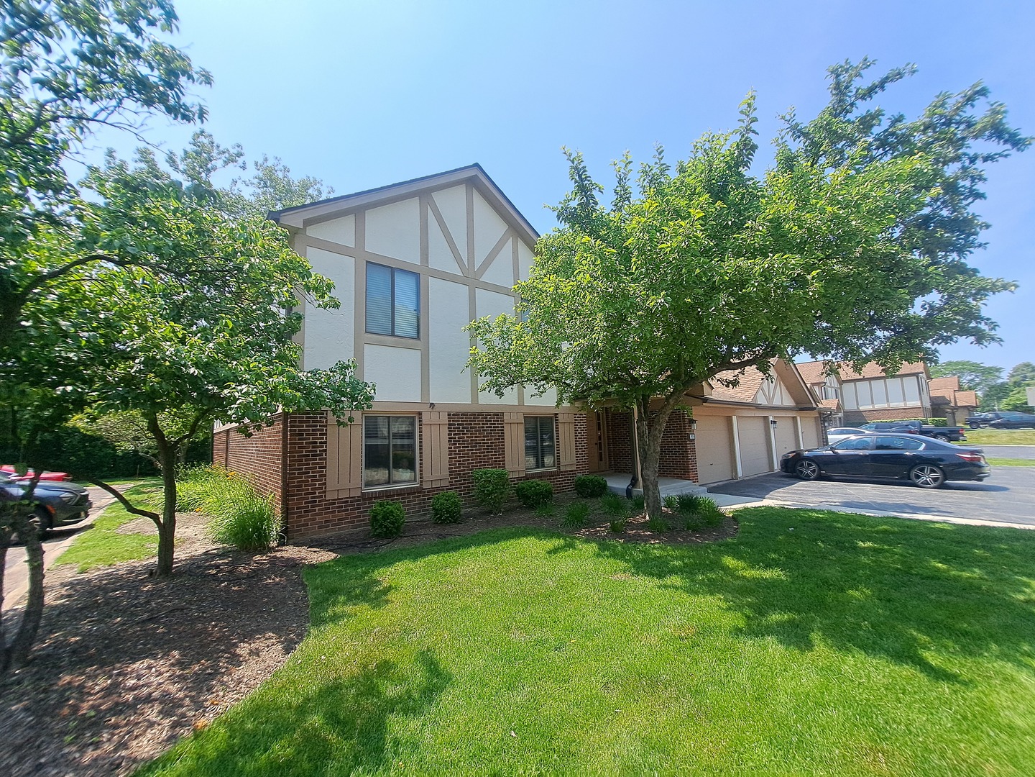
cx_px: 518
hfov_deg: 106.2
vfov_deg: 89.9
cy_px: 388
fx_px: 389
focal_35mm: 13
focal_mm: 1.74
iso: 50
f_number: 2.2
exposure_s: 1/1092
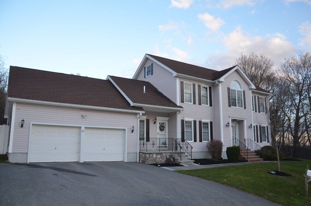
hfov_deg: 67.5
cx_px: 156
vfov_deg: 47.7
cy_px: 103
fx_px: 233
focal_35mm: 27
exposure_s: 1/250
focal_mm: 18
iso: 400
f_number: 4.5
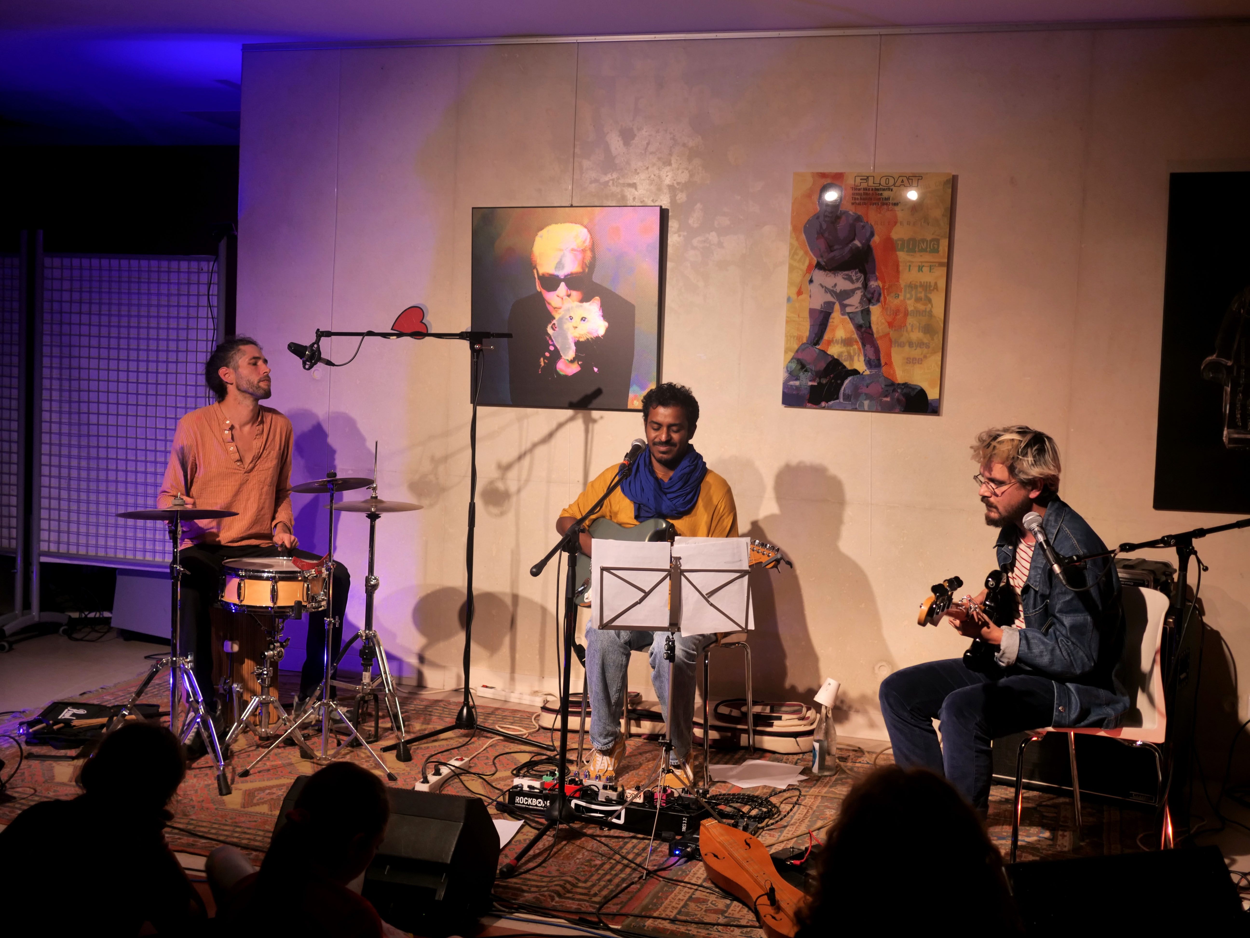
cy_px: 469
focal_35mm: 40
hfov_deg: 46.8
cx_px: 625
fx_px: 1444
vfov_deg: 36.0
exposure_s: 1/125
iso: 200
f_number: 1.7
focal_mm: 20
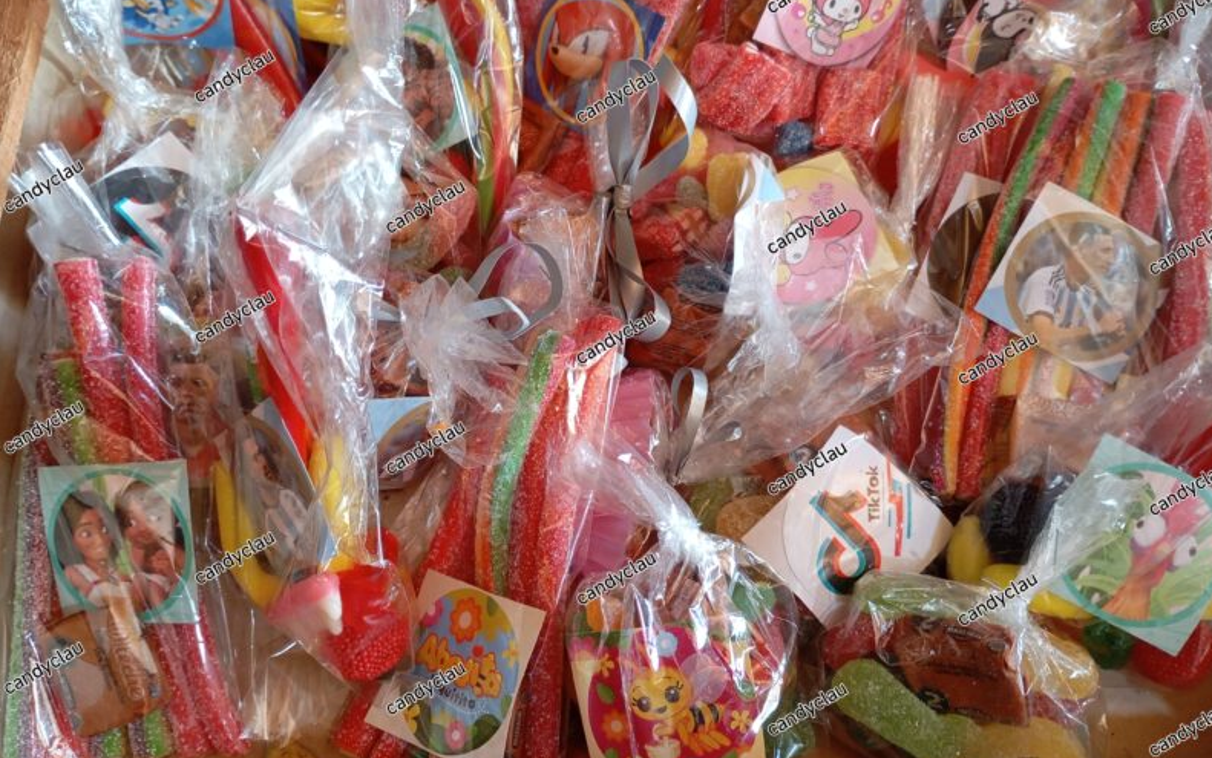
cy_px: 374
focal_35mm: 30
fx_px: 991
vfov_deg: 41.9
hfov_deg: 62.9
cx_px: 611
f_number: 1.8
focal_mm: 4.27
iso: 902
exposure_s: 1/33.3
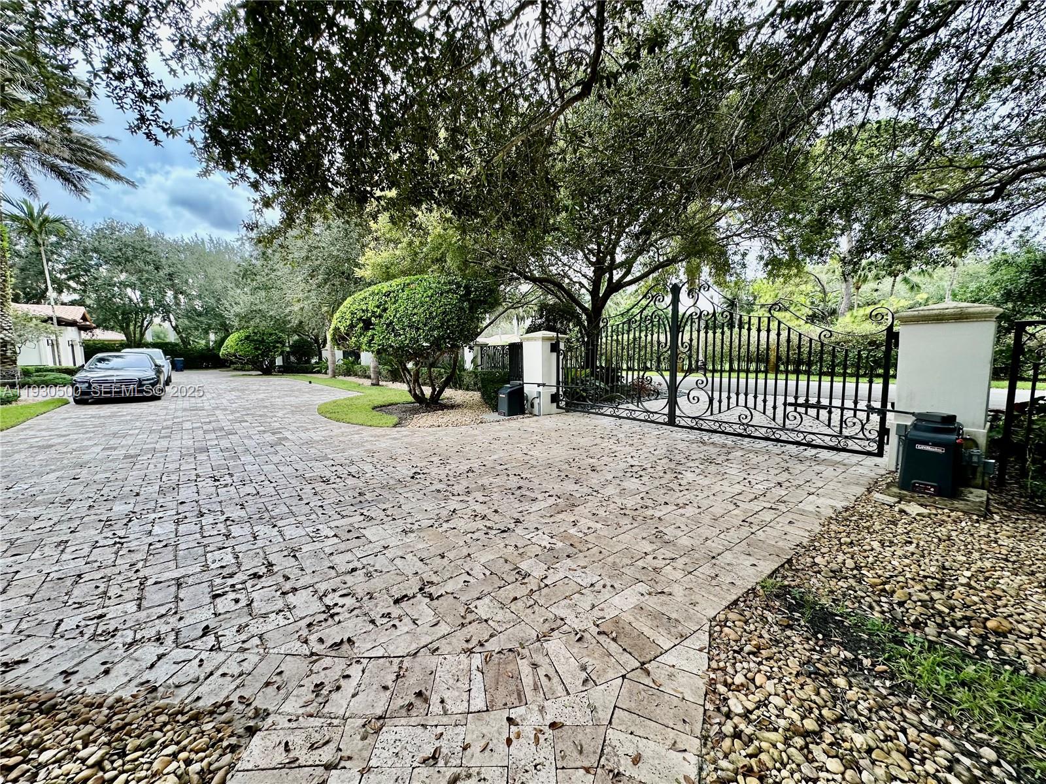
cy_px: 392
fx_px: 423
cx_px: 523
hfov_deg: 102.1
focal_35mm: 14
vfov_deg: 85.7
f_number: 2.2
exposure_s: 1/99
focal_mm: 2.22
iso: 40
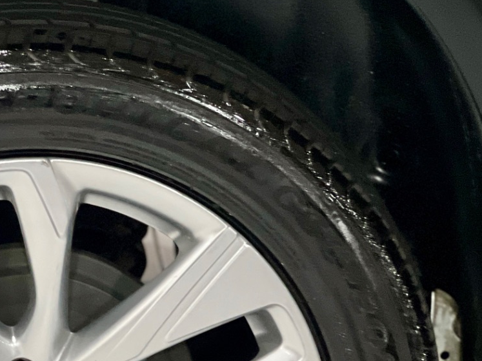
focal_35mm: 198
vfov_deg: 7.5
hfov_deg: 9.9
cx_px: 12
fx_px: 2757
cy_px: 395
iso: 400
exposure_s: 1/40
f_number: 2.8
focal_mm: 9
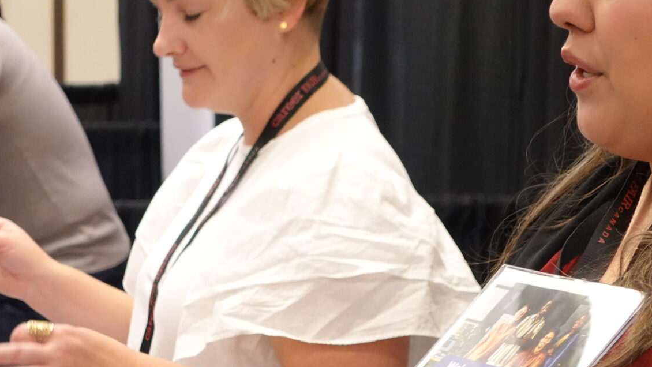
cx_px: 384
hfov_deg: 15.3
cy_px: 247
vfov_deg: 8.7
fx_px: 2421
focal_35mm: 140
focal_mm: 22.01
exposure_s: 1/60
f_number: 2.8
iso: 1250
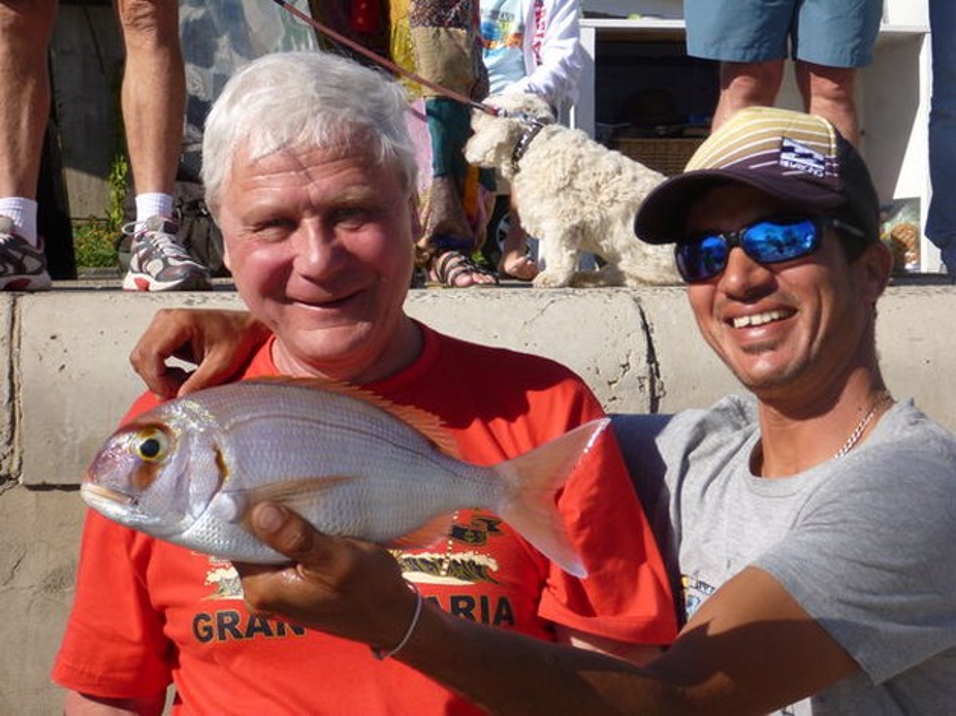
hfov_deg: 31.2
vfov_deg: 23.6
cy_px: 358
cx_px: 478
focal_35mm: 62
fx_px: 1712
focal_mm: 11
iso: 100
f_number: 5.2
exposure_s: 1/400
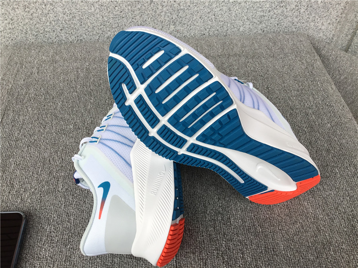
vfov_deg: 45.4
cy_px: 134
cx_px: 179
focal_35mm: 31
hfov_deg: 58.4
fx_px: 321
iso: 25
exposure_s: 1/120
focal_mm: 3.3
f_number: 2.4
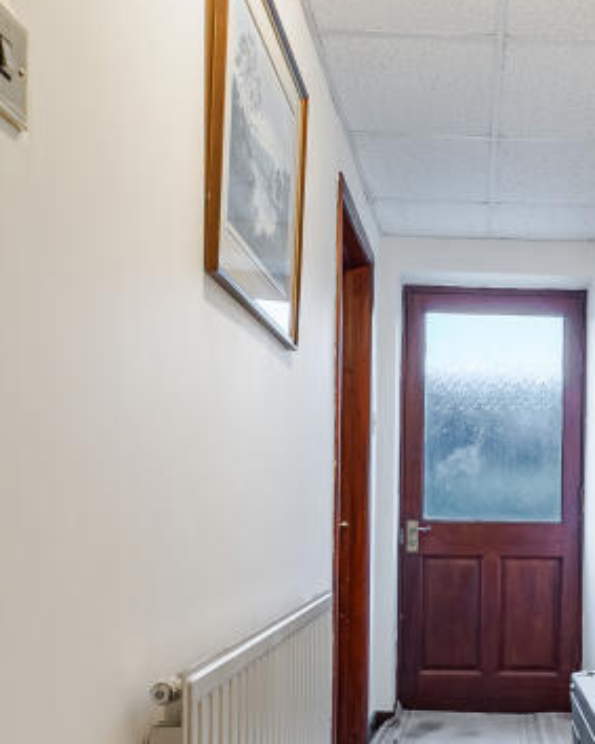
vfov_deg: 46.5
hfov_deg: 37.0
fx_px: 837
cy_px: 540
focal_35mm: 38
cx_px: 517
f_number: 8
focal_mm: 14
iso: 320
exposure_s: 1/20
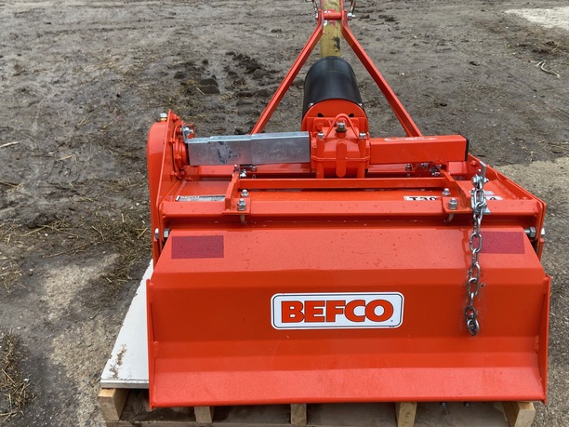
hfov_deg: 53.8
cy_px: 229
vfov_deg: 41.8
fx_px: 559
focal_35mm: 34
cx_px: 319
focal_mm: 4.25
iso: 40
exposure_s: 1/122
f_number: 1.8
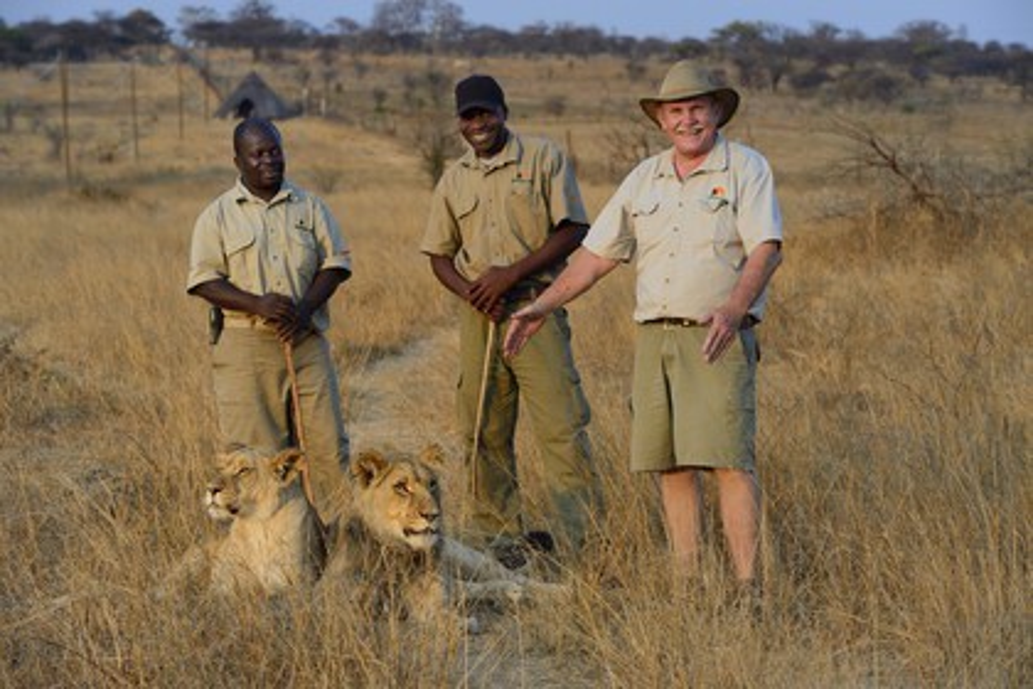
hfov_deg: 15.2
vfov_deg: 10.2
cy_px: 344
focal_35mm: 135
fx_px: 3873
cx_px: 516
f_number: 9
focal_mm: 135
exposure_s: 1/400
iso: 400
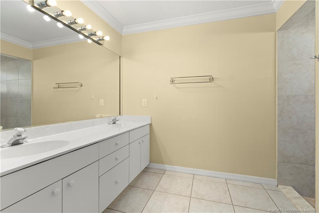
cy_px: 106
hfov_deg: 96.8
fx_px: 142
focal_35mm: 16
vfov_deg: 73.7
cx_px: 160
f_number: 8
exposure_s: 1/8
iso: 320
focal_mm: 16
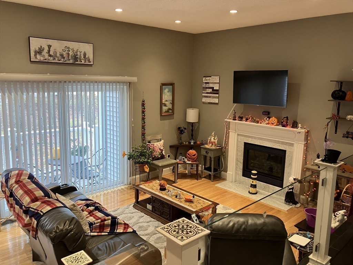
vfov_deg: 49.7
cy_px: 132
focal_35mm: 28
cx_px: 176
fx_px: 286
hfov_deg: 63.4
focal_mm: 3.99
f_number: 1.8
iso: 100
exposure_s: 1/60
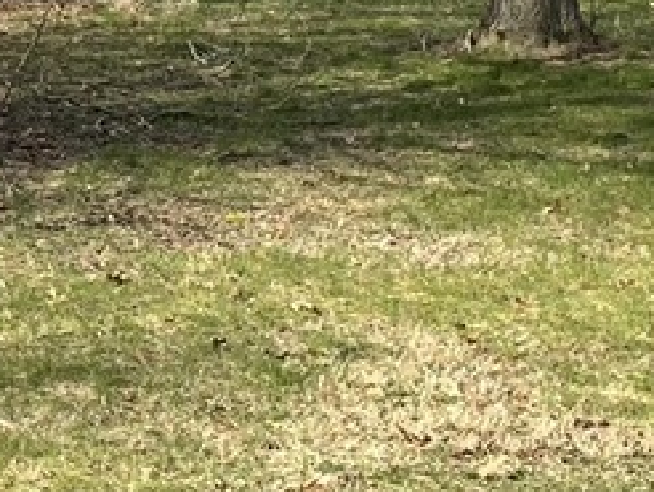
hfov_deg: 12.5
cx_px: -250
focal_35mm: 152
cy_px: -234
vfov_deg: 9.5
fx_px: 2875
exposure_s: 1/1366
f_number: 1.6
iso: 32
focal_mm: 4.2
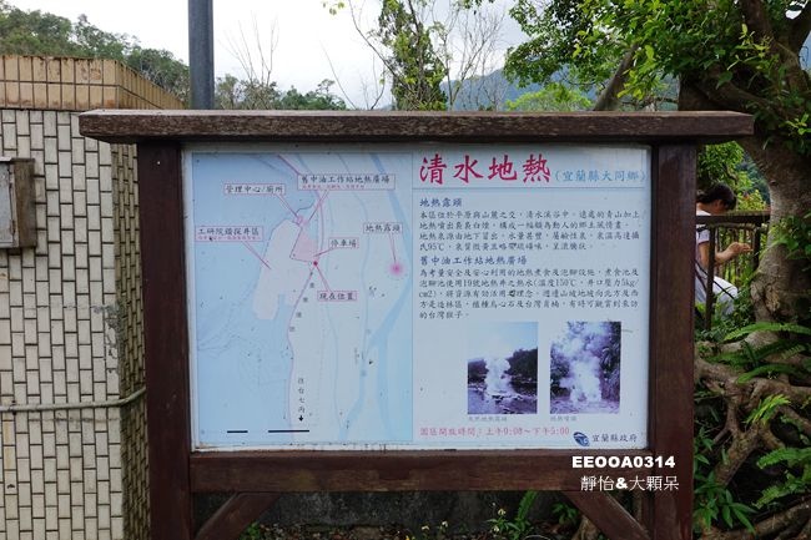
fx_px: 631
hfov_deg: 65.5
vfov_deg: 46.4
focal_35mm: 28
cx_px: 406
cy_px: 270
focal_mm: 10.42
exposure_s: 1/160
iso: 125
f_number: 5.6
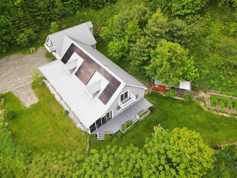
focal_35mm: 24
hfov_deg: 71.6
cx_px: 118
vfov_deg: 56.8
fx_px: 164
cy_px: 89
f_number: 2.8
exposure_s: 1/15
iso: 220
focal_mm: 4.5
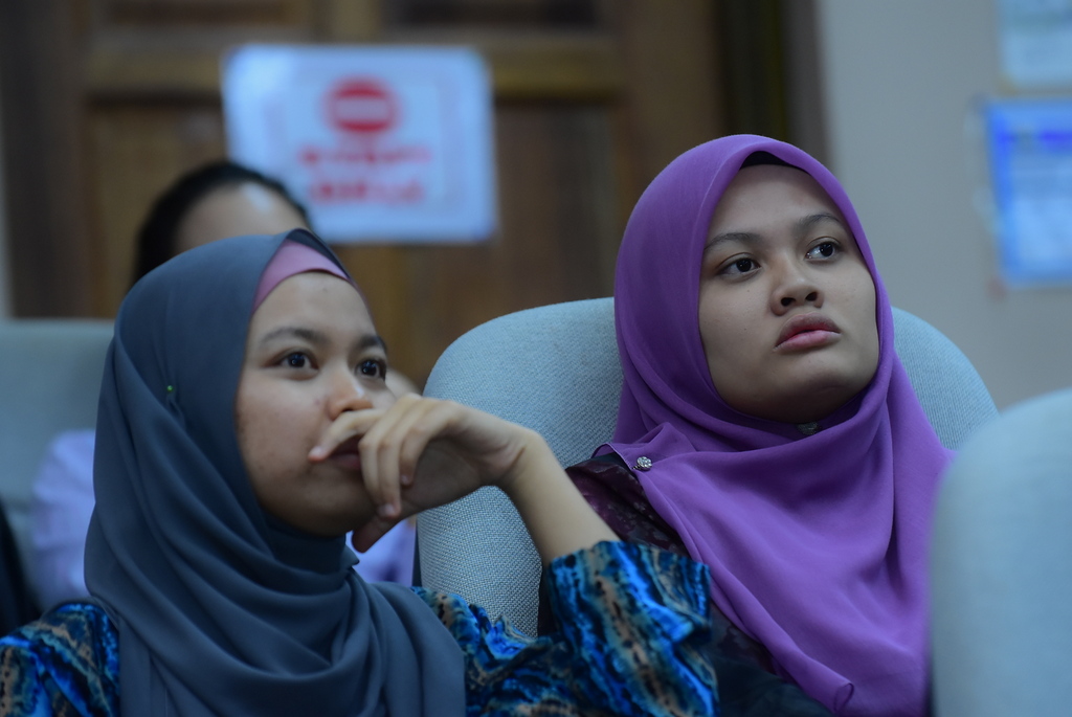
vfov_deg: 5.9
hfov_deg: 8.8
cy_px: 358
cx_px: 536
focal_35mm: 232
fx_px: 6930
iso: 2000
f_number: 2.8
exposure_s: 1/160
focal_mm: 155
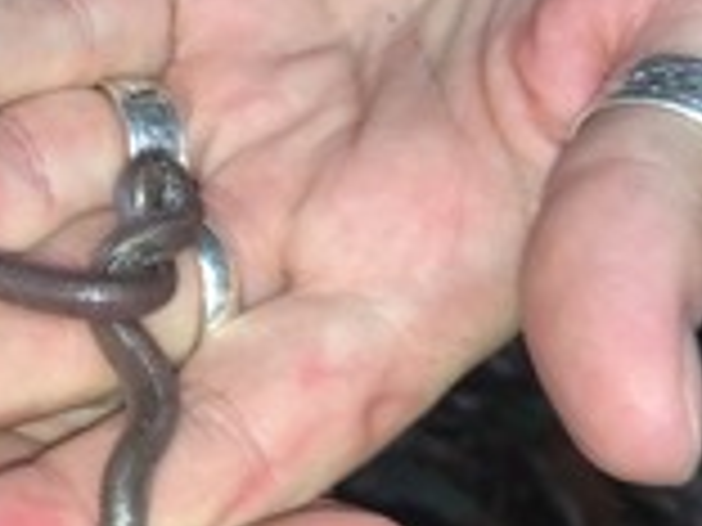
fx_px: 1886
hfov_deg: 20.3
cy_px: 461
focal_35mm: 93
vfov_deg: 15.7
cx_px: -40
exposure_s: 1/34
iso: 25
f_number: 2.2
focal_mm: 4.15
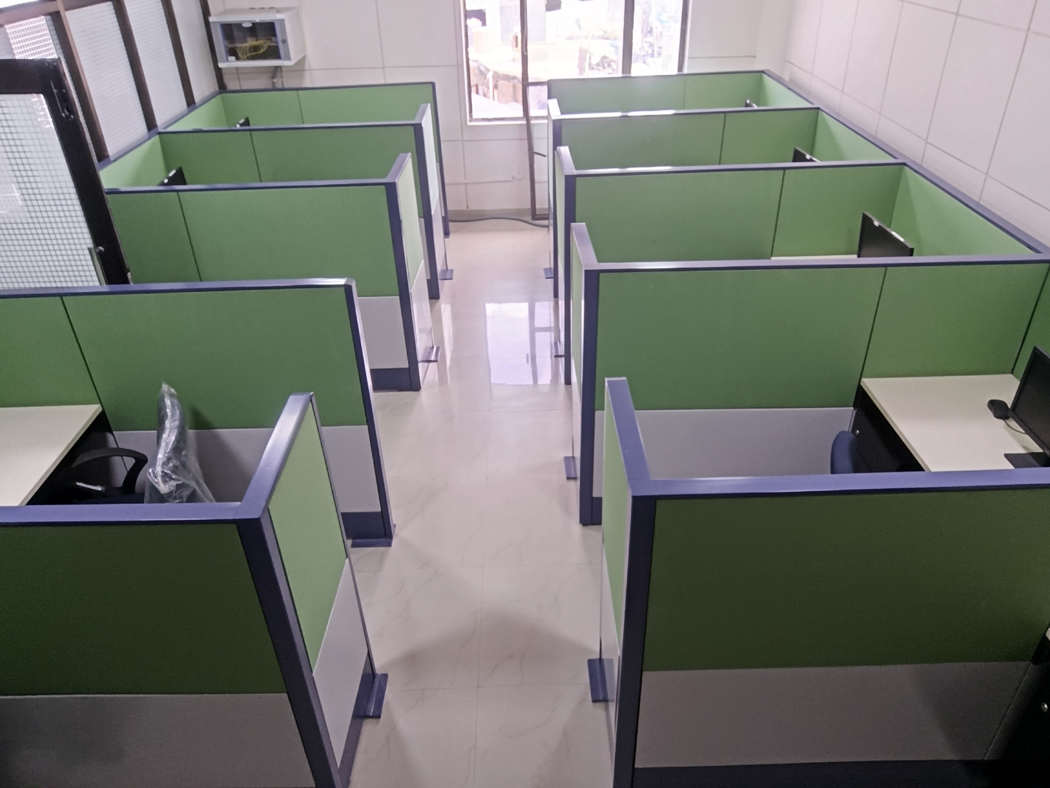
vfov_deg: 56.8
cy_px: 394
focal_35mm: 24
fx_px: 728
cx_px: 525
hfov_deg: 71.6
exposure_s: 1/50
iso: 89
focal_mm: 3.26
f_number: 2.4
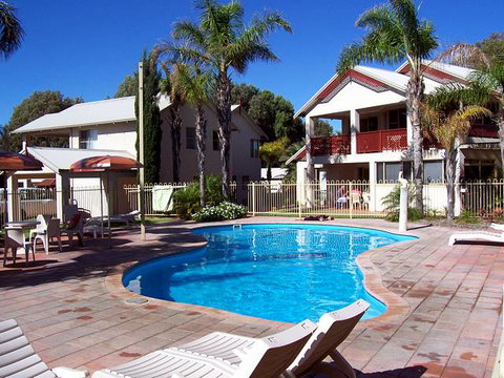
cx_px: 252
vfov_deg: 41.8
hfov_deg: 54.0
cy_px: 189
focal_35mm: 34
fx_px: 495
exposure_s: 1/623
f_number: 5.1
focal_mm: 5.6
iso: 80
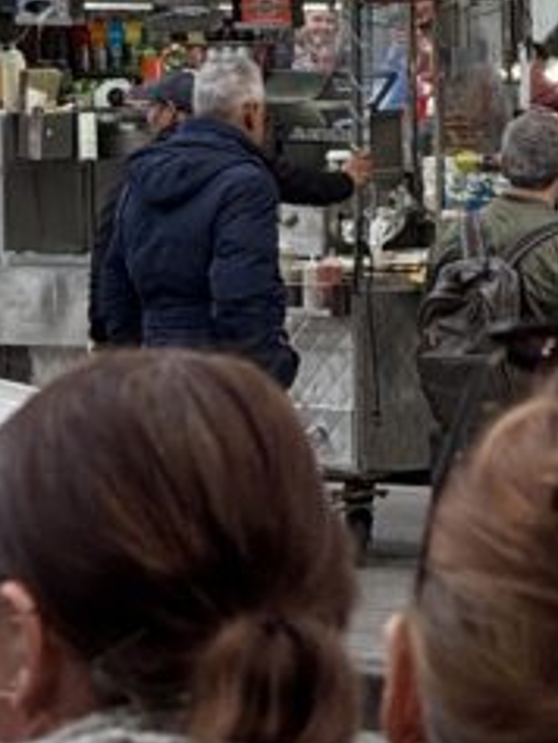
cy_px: -655
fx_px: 11145
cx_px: -9
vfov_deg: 3.8
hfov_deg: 2.9
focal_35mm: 519
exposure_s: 1/138
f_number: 2.8
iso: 50
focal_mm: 15.66
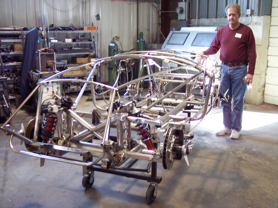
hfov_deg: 49.0
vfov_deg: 37.7
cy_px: 104
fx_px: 305
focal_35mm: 38
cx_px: 139
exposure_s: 1/15
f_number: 2.8
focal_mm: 8
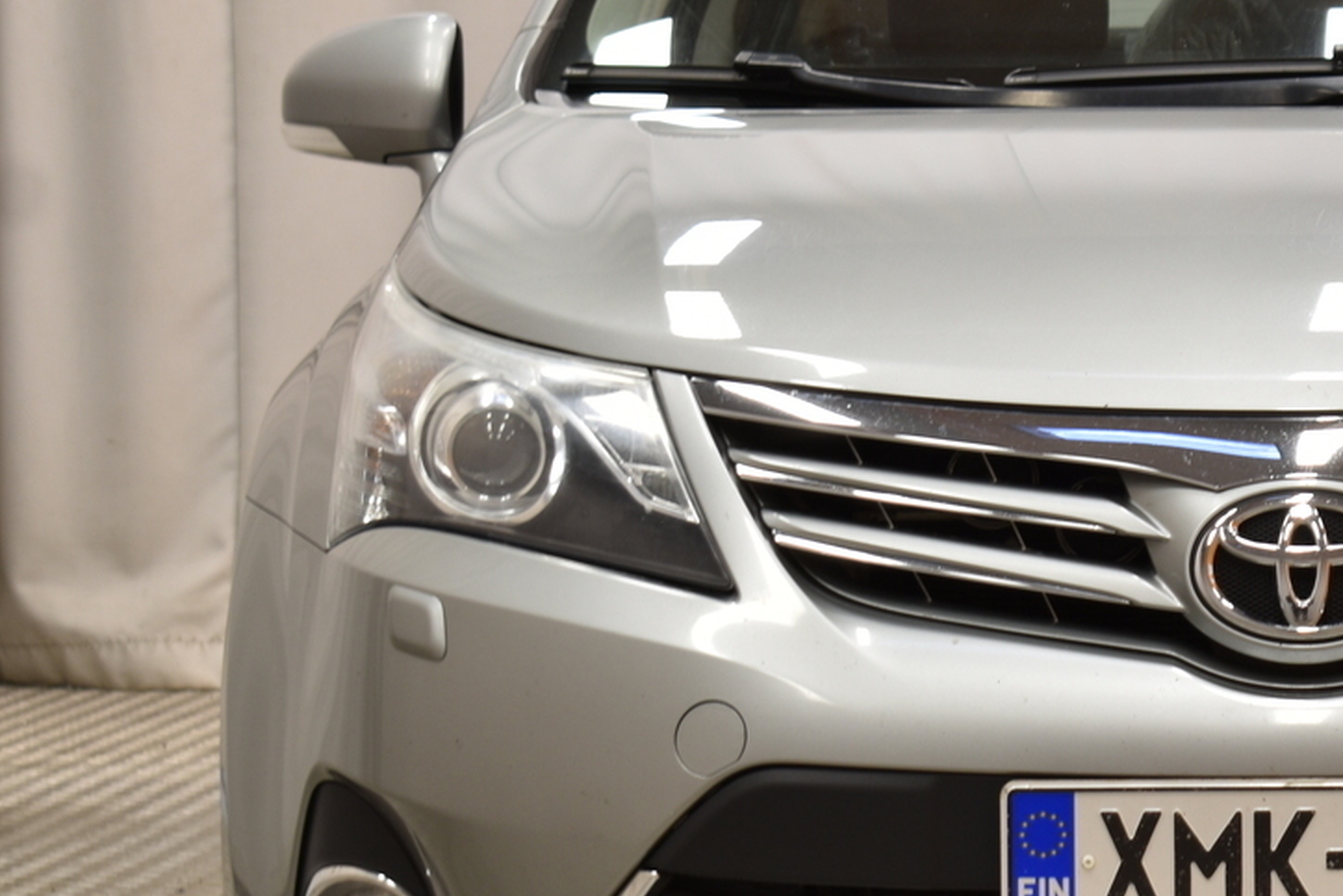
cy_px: 473
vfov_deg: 8.5
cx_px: 1317
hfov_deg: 12.6
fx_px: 6007
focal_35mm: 161
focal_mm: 48
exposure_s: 1/6
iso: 100
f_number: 6.3
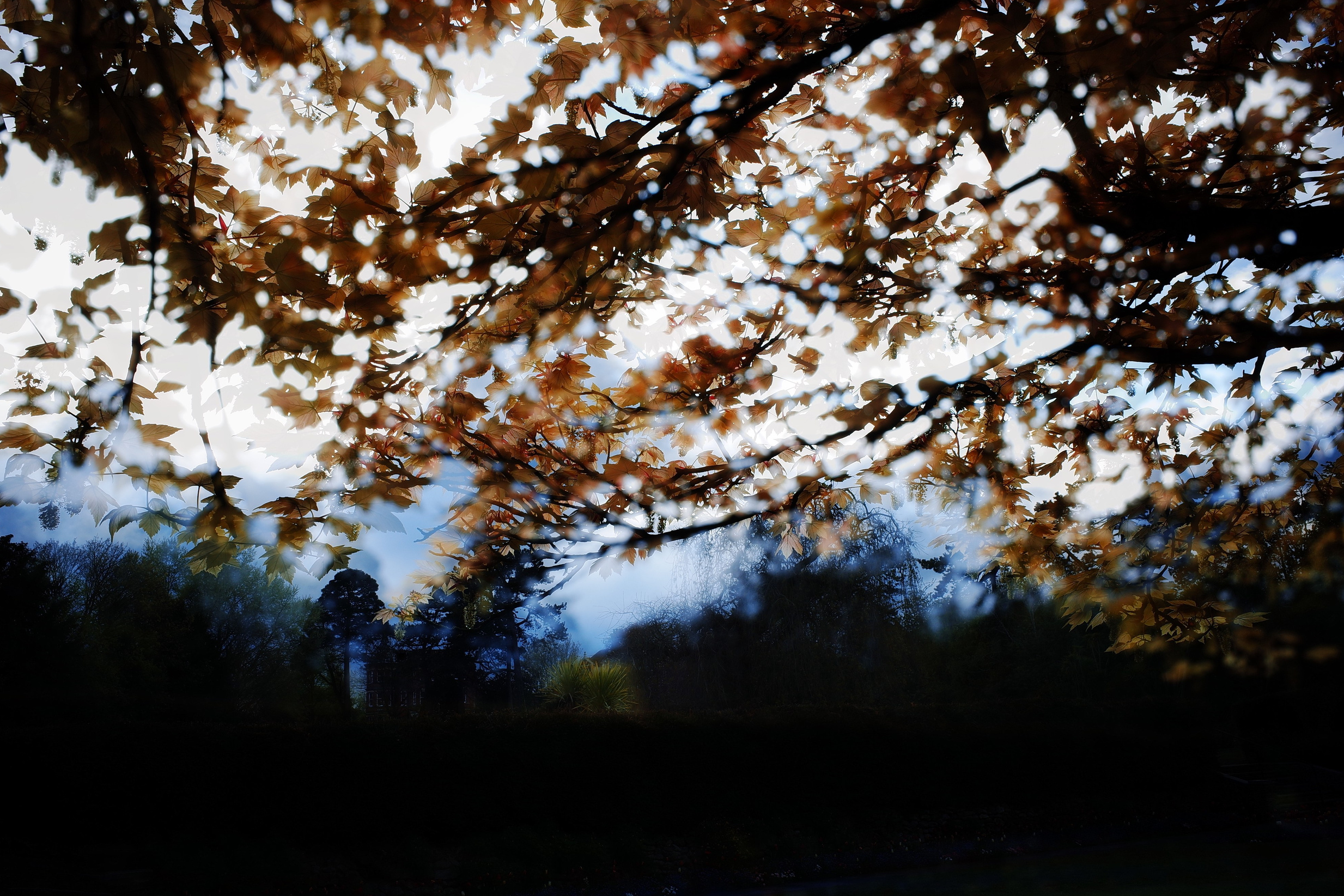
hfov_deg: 63.7
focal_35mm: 29
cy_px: 452
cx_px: 668
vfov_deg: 45.0
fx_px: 1083
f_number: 7.1
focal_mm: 18.3
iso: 100
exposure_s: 1/100
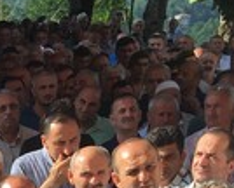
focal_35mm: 141
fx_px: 979
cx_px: -134
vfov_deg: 10.1
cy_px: 379
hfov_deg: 12.8
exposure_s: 1/1014
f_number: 2.2
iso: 32
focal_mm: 4.15
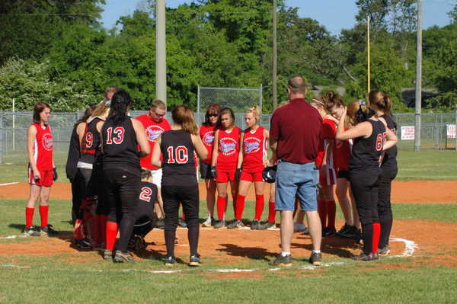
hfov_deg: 19.5
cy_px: 152
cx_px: 228
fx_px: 1332
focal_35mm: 105
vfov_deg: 13.0
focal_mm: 70
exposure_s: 1/800
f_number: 14
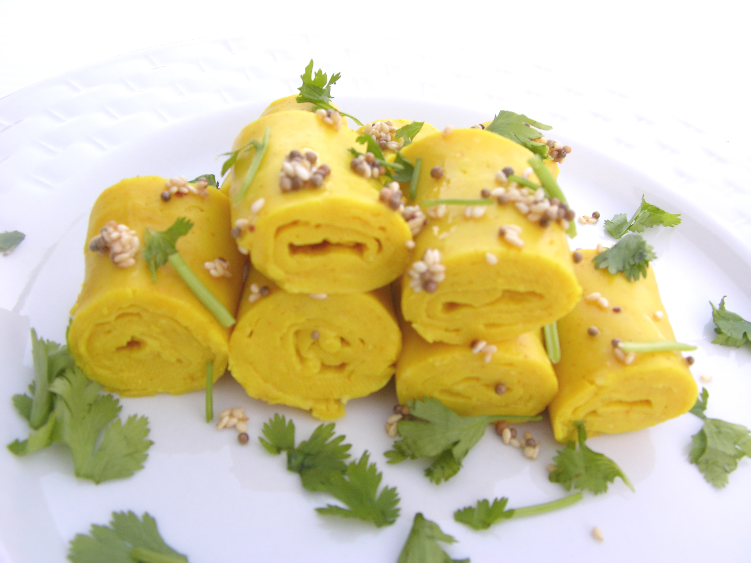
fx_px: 759
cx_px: 376
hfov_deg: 52.6
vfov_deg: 40.7
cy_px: 282
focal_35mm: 35
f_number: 5
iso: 50
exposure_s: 1/15
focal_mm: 8.9
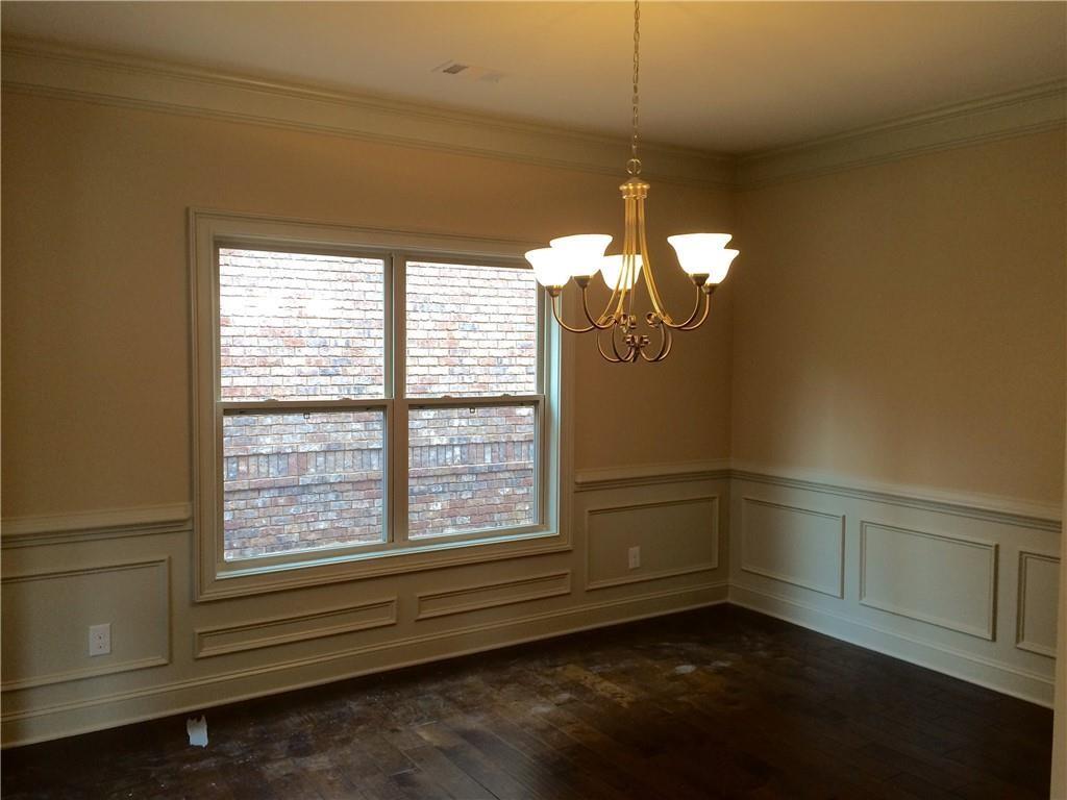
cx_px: 534
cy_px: 400
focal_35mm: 29
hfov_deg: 61.7
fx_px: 894
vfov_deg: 48.2
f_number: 2.2
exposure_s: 1/30
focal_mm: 4.15
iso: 32
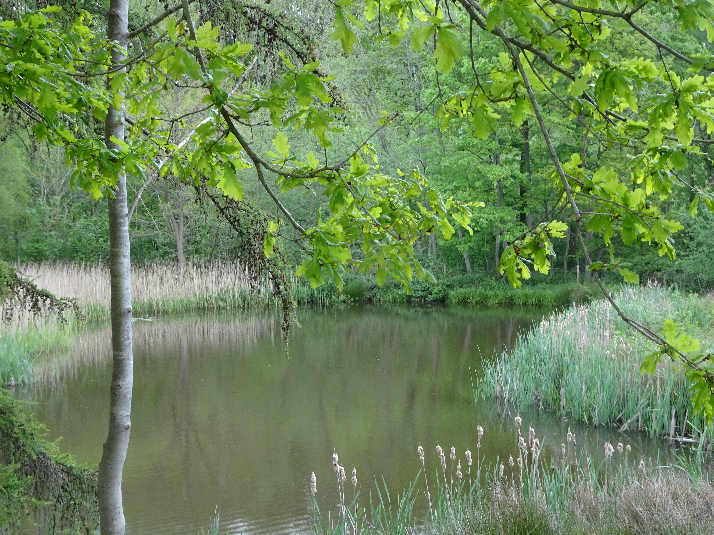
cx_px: 357
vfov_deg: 25.2
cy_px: 268
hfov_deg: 33.2
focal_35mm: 58
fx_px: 1196
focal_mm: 9.87
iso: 125
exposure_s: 1/60
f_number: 4.5
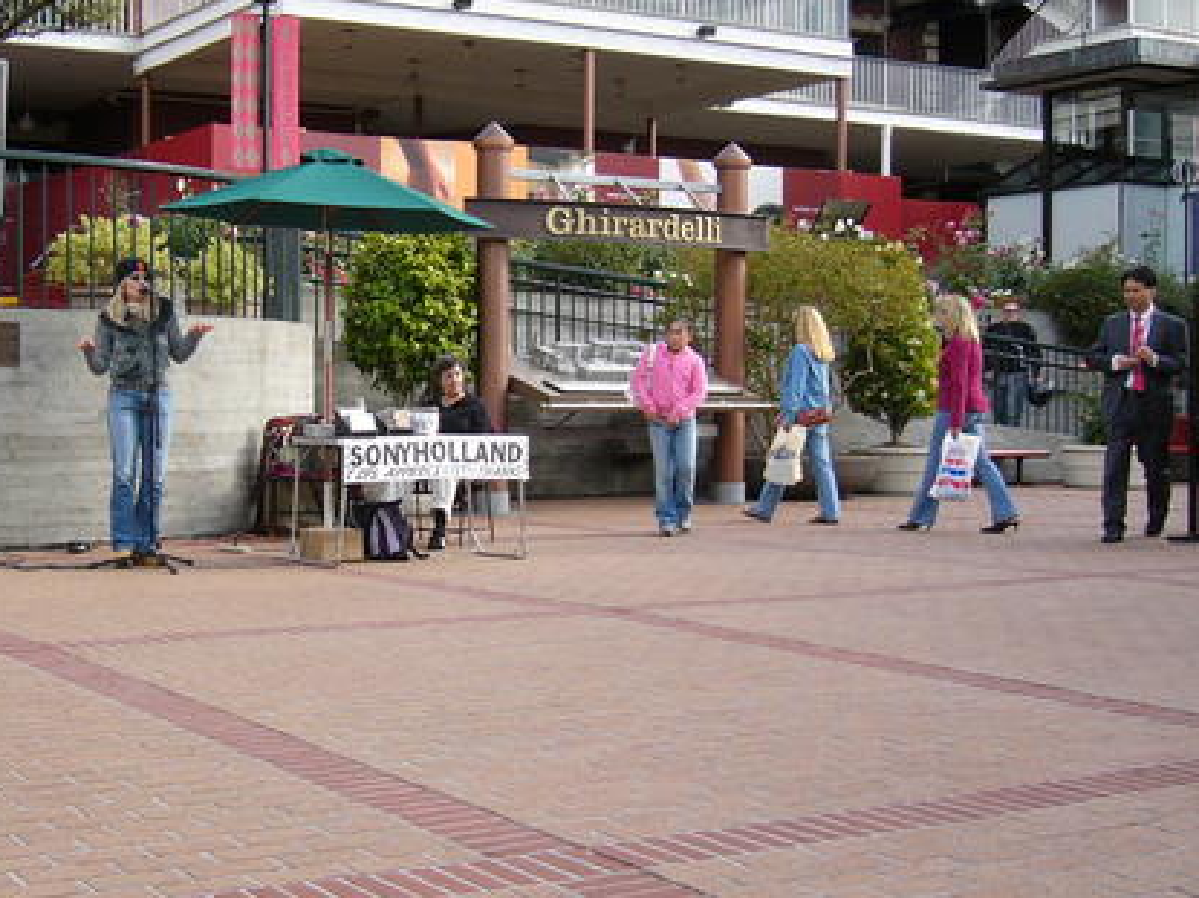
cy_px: 413
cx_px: 306
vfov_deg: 27.0
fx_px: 1870
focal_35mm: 54
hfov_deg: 34.8
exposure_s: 1/200
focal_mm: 5.8
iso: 50
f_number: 2.8
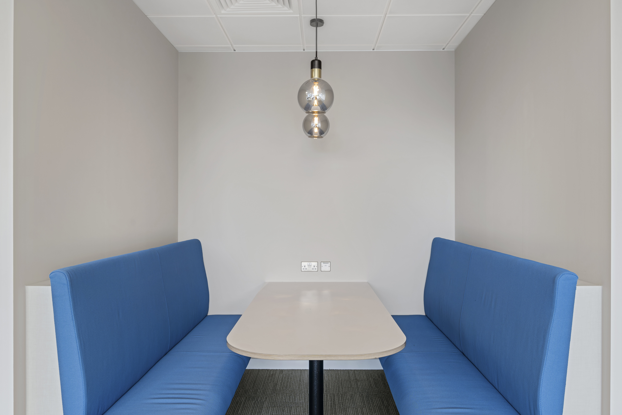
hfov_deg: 71.5
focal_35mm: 25
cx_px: 311
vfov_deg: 51.3
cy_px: 208
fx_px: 432
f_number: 9
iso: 100
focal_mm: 25
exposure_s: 1/5
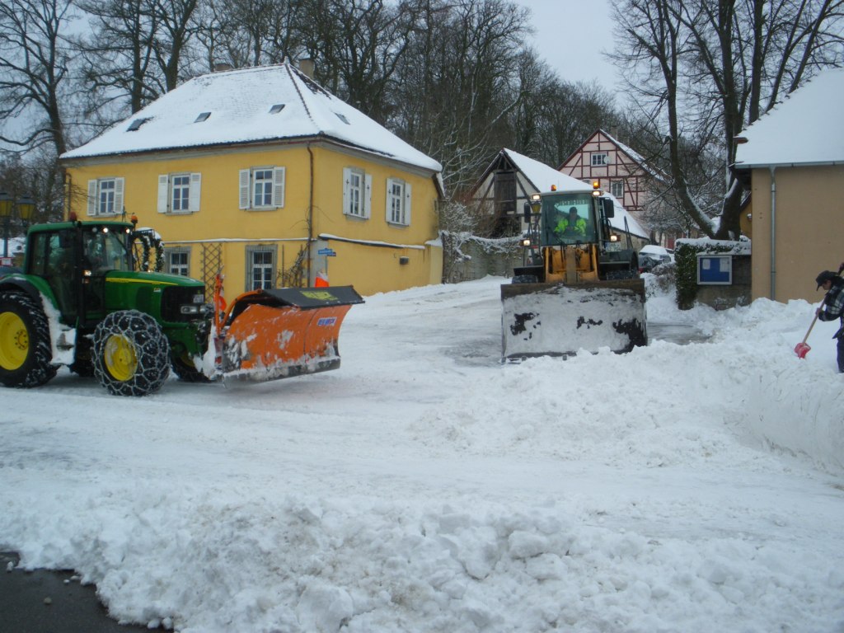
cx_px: 422
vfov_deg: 39.7
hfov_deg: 51.4
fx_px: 878
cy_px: 316
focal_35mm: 36
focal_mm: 6.3
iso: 64
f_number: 5.4
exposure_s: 1/320
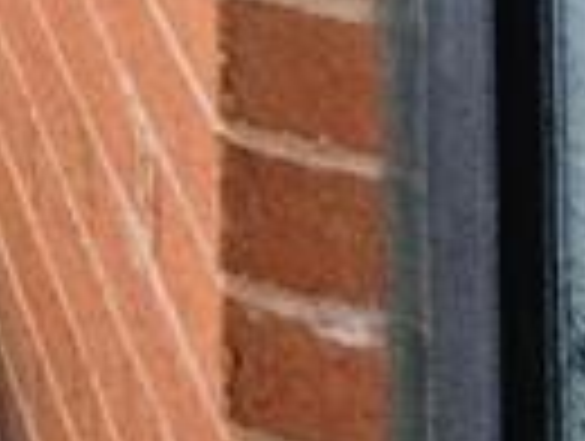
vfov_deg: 10.6
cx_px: -1444
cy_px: -767
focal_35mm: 110
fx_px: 1862
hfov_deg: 9.7
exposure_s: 1/99
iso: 100
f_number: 2.2
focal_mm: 2.22
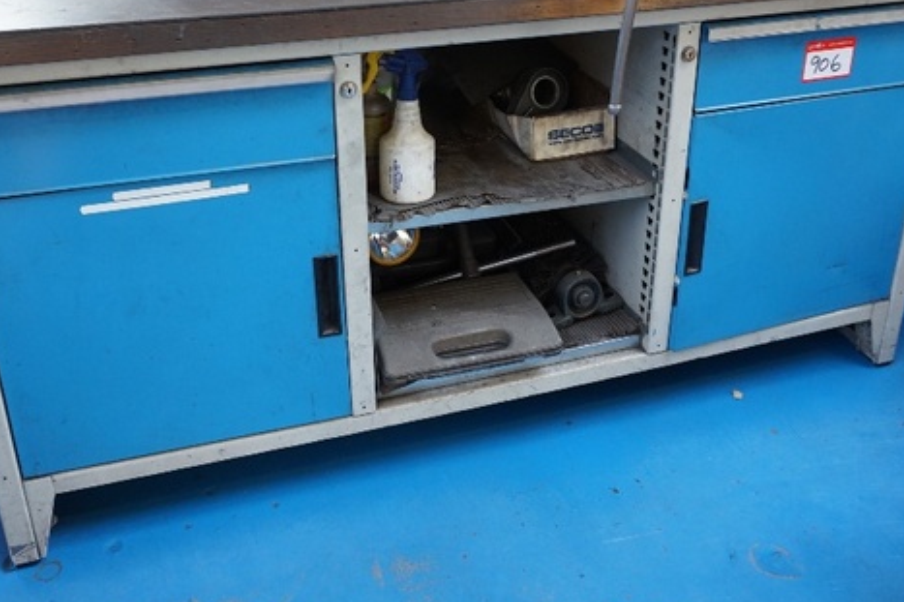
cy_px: 161
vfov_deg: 35.2
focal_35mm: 37
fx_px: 929
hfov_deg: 51.9
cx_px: 461
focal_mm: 16
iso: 800
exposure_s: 1/160
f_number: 4
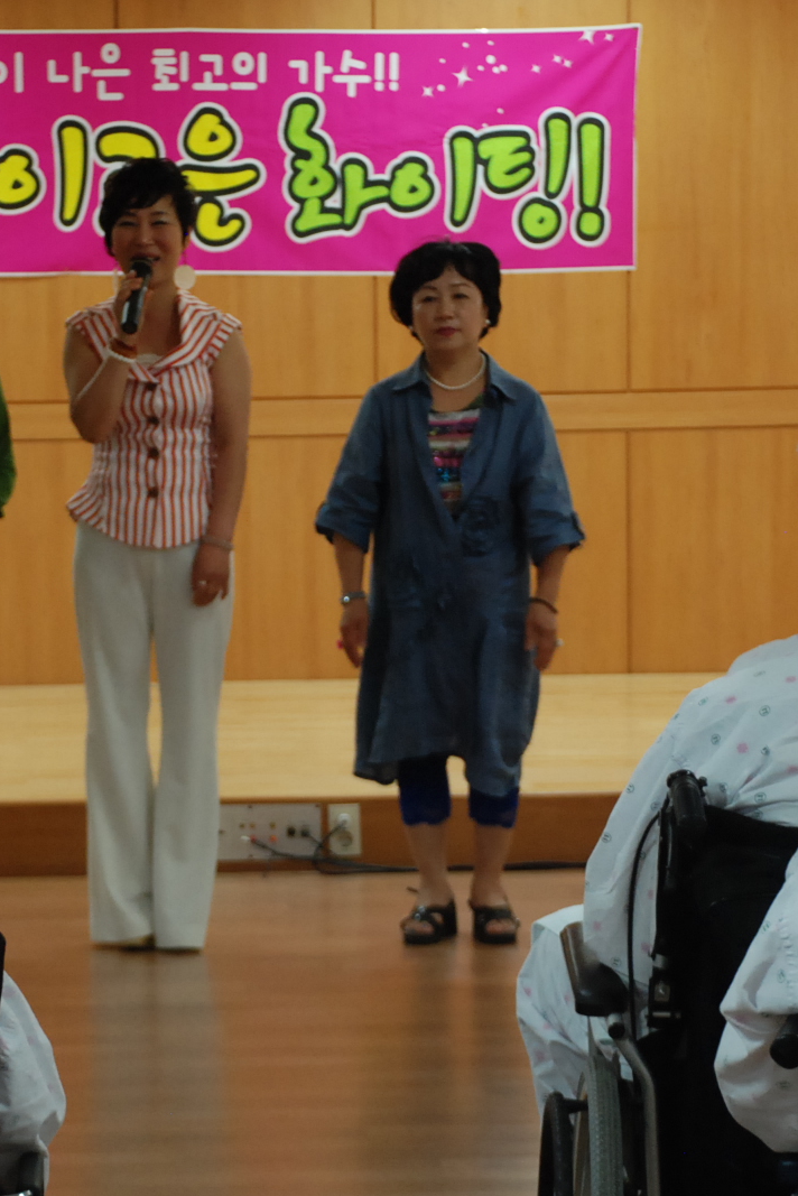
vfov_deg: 13.0
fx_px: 5250
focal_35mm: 158
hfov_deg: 8.7
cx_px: 244
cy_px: 637
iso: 800
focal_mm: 58
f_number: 5.3
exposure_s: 1/80
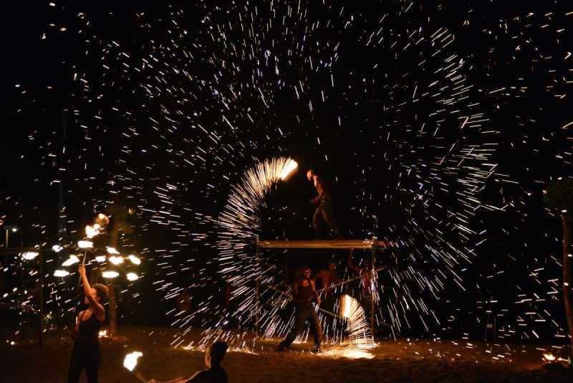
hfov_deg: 36.2
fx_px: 876
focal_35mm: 55
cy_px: 192
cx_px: 286
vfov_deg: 24.6
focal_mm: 55
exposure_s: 1/60
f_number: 2.8
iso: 2500
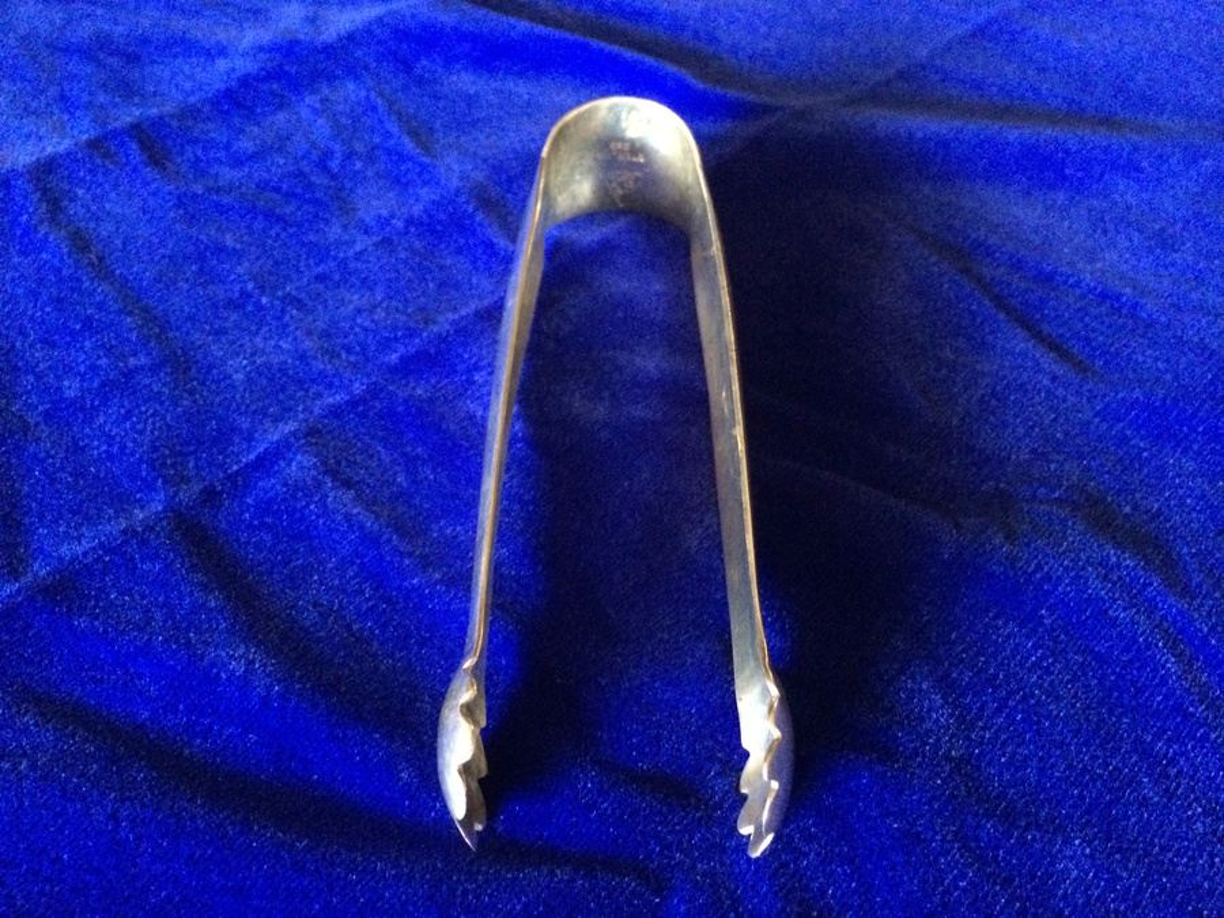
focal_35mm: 30
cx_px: 612
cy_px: 459
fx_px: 1061
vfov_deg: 46.8
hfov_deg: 60.0
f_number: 2.2
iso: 640
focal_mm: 4.12
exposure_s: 1/15
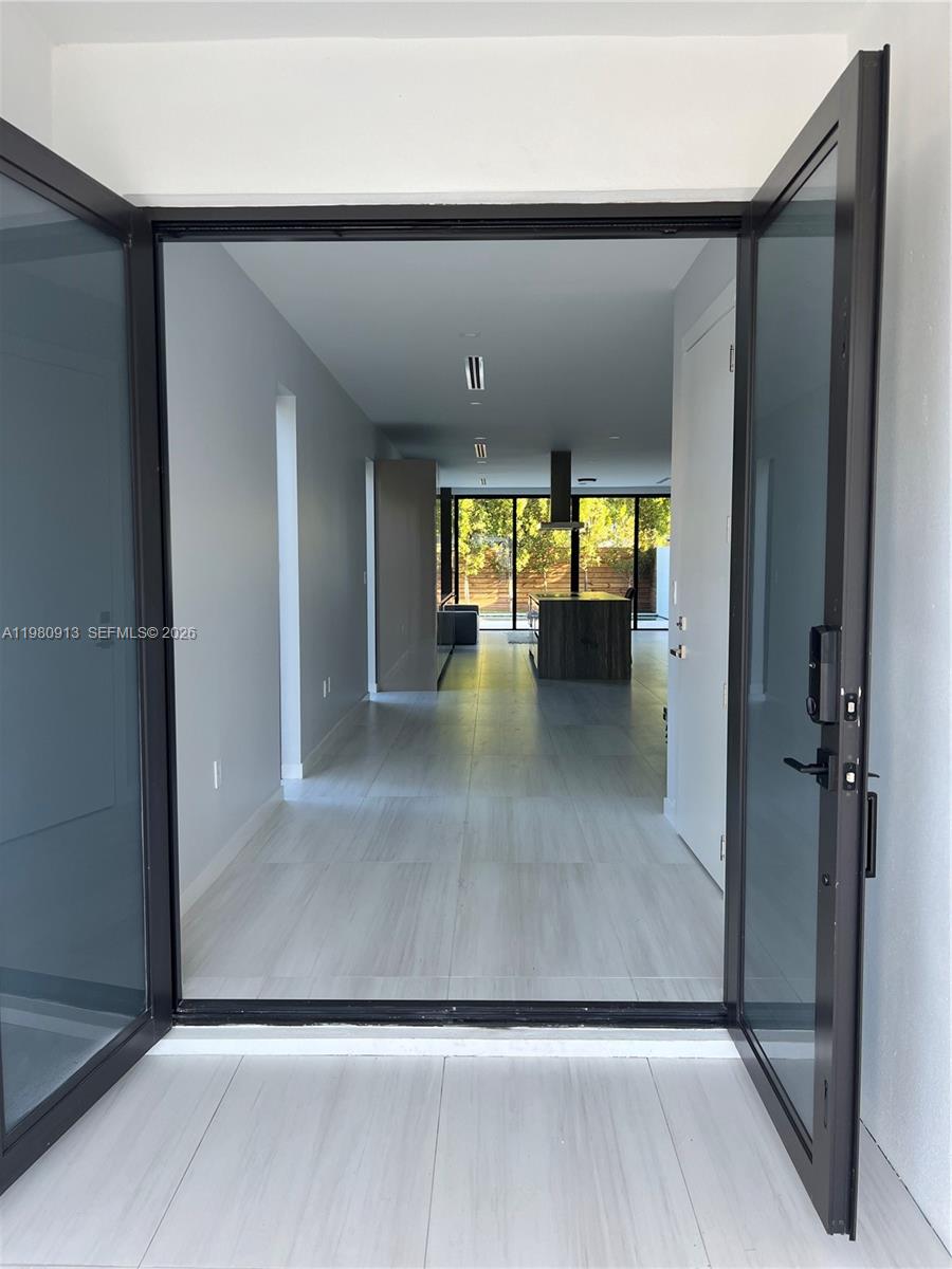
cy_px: 634
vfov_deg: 67.3
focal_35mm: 26
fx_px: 953
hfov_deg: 53.1
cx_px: 476
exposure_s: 1/121
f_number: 1.5
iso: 64
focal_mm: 5.7
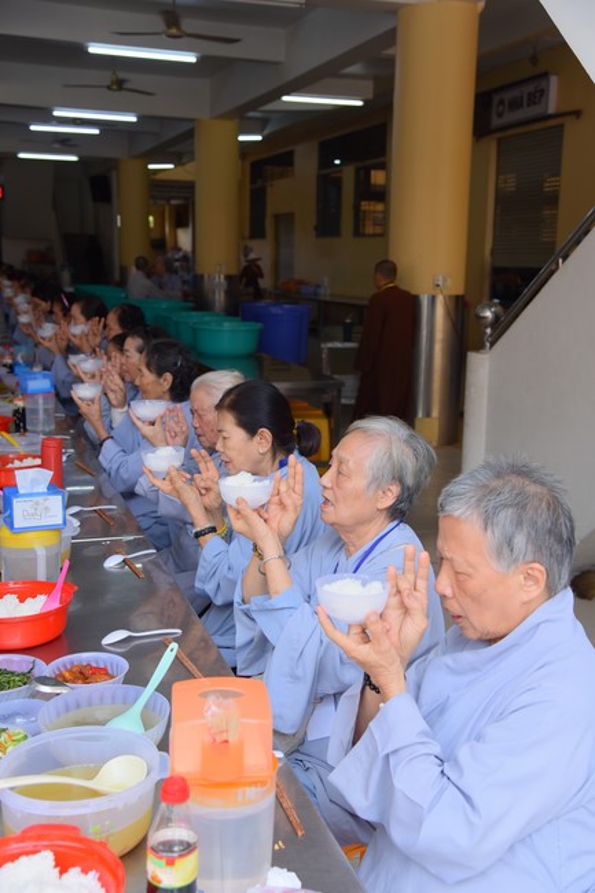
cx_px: 298
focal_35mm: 44
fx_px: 1091
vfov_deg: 44.5
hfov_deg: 30.5
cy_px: 446
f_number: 5.6
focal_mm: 44
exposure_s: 1/160
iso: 250
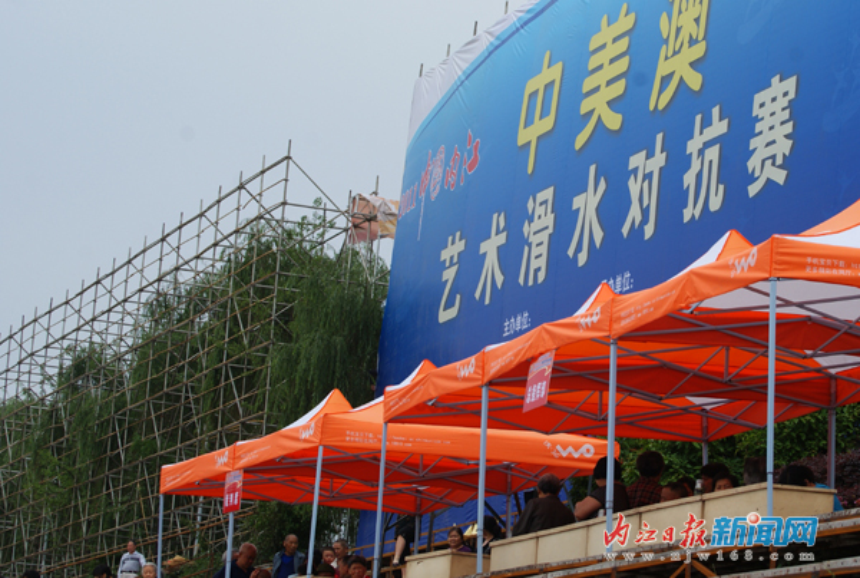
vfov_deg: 12.2
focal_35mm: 112
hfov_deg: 18.1
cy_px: 289
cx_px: 430
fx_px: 2694
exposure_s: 1/160
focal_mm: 75
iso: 100
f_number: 10
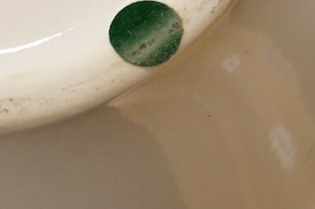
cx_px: -19
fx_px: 1617
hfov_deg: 11.0
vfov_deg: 7.3
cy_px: -67
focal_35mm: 185
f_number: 3.5
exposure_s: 1/400
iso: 2500
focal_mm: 30
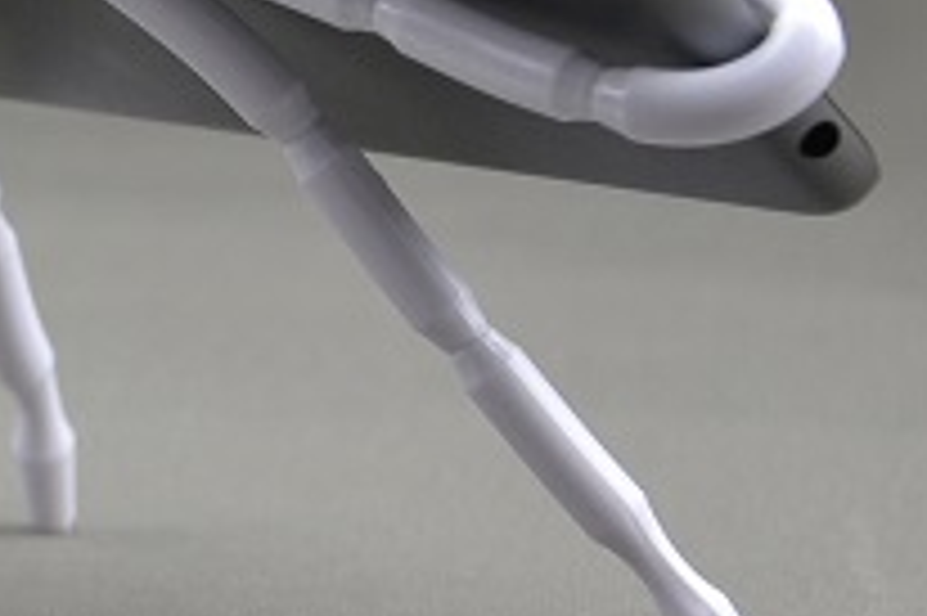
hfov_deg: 7.5
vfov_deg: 5.0
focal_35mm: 275
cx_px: 9
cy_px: -2
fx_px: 7075
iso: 400
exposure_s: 1/125
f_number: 5.3
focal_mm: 58
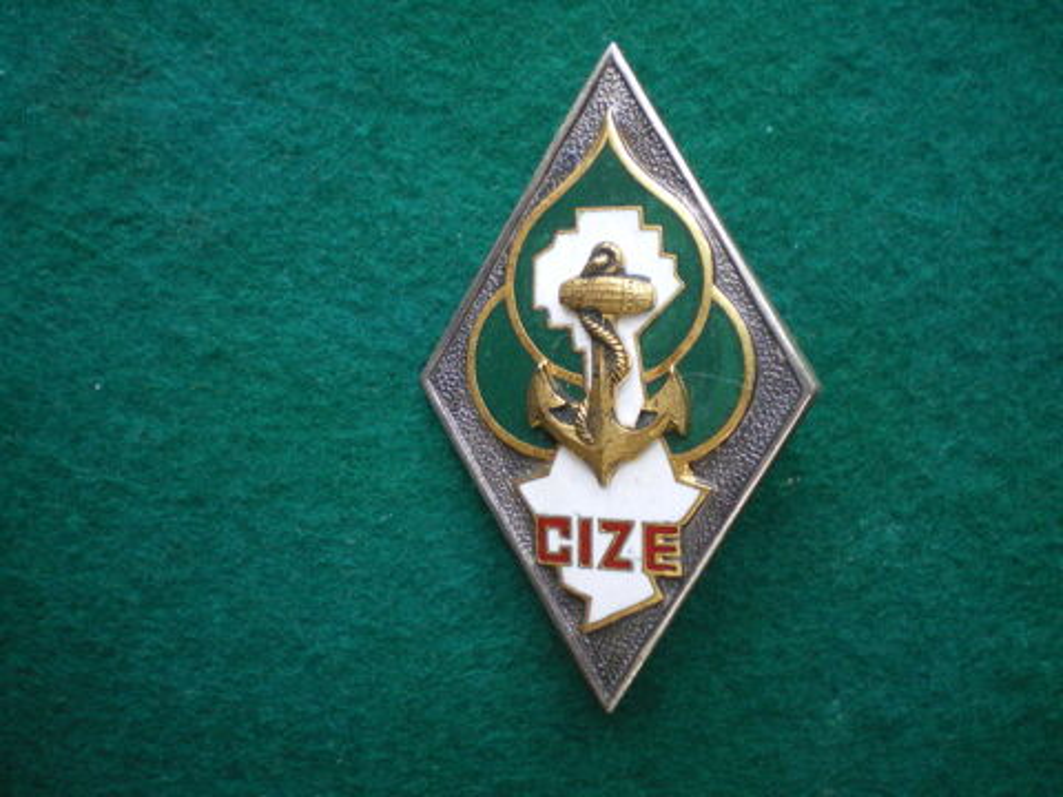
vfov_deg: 37.7
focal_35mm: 38
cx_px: 532
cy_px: 398
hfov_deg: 49.0
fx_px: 1167
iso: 200
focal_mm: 6.3
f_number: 3.1
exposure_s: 1/50
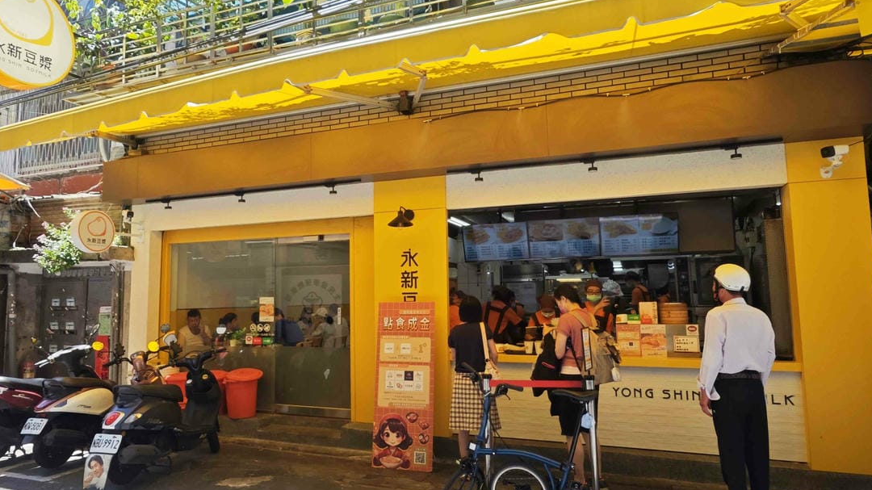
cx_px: 406
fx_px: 532
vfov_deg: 49.5
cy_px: 250
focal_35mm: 23
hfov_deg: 78.6
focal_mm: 2.03
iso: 50
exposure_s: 1/649
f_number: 1.8
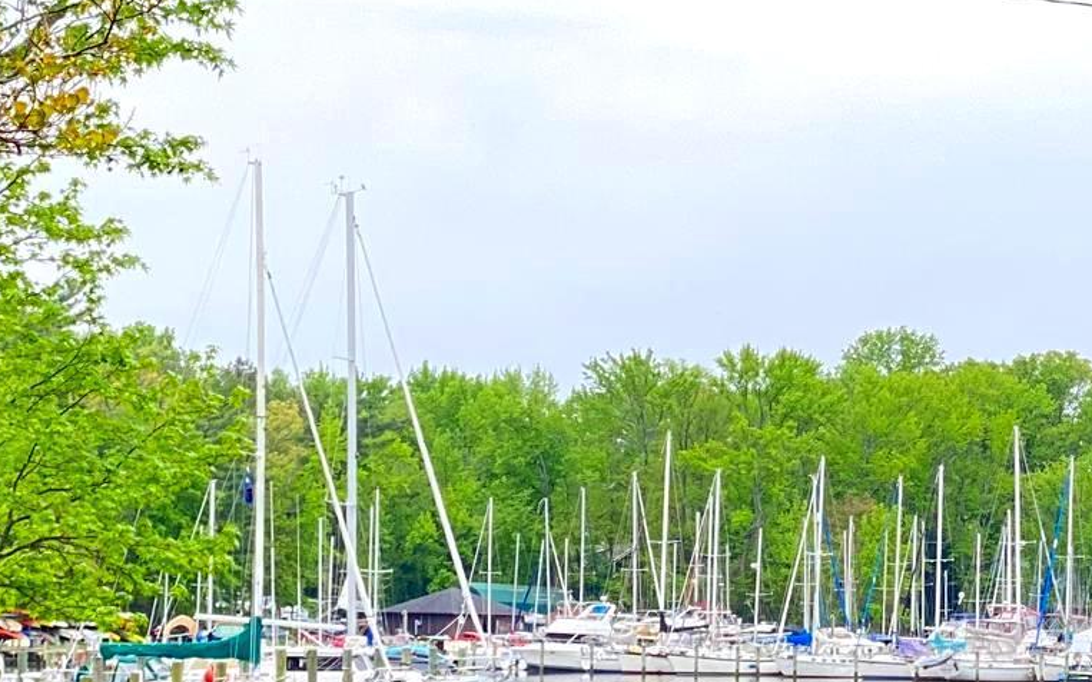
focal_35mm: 148
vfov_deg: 8.8
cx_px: 990
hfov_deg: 14.0
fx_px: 4405
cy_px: 715
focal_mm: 6
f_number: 2
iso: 32
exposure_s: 1/122
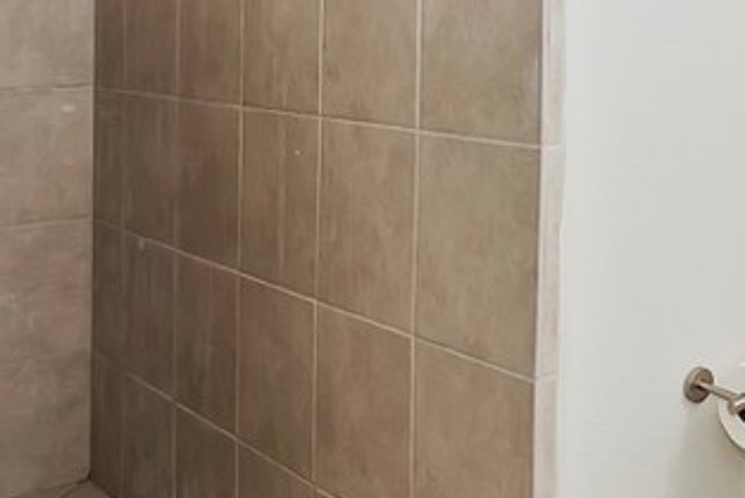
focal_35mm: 49
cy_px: 23
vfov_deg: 26.4
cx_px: 871
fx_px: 1014
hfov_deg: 33.6
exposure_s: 1/30
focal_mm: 10
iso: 400
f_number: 8
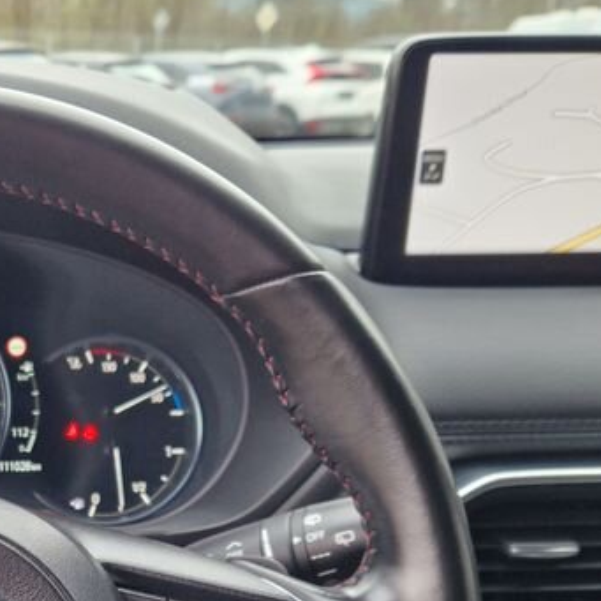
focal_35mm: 61
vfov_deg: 26.4
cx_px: -51
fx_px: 1198
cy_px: 629
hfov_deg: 26.1
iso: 160
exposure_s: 1/180
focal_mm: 5.4
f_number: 1.8
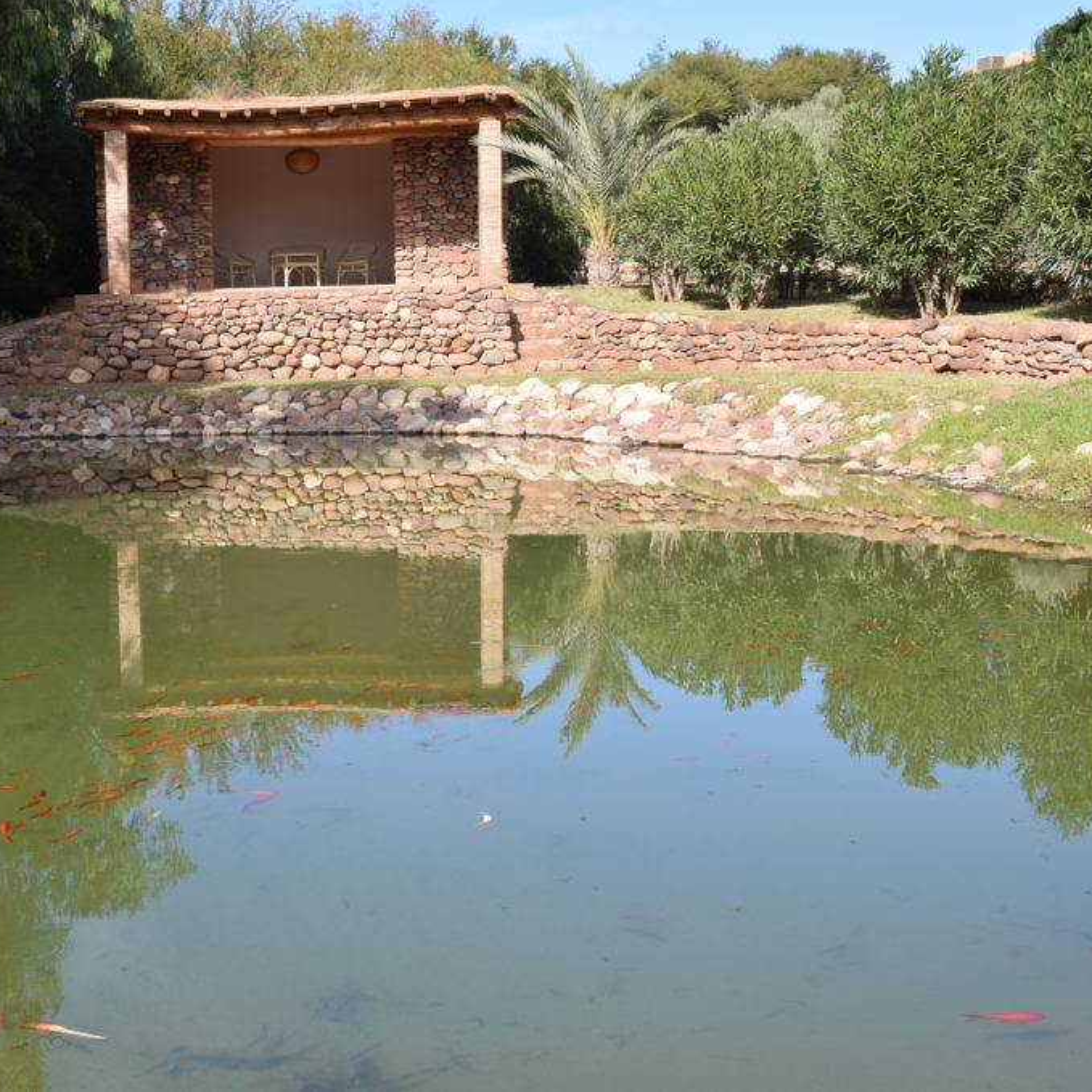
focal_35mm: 50
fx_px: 1785
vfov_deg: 34.0
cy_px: 544
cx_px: 283
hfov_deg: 33.4
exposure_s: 1/200
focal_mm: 26
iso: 100
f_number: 8
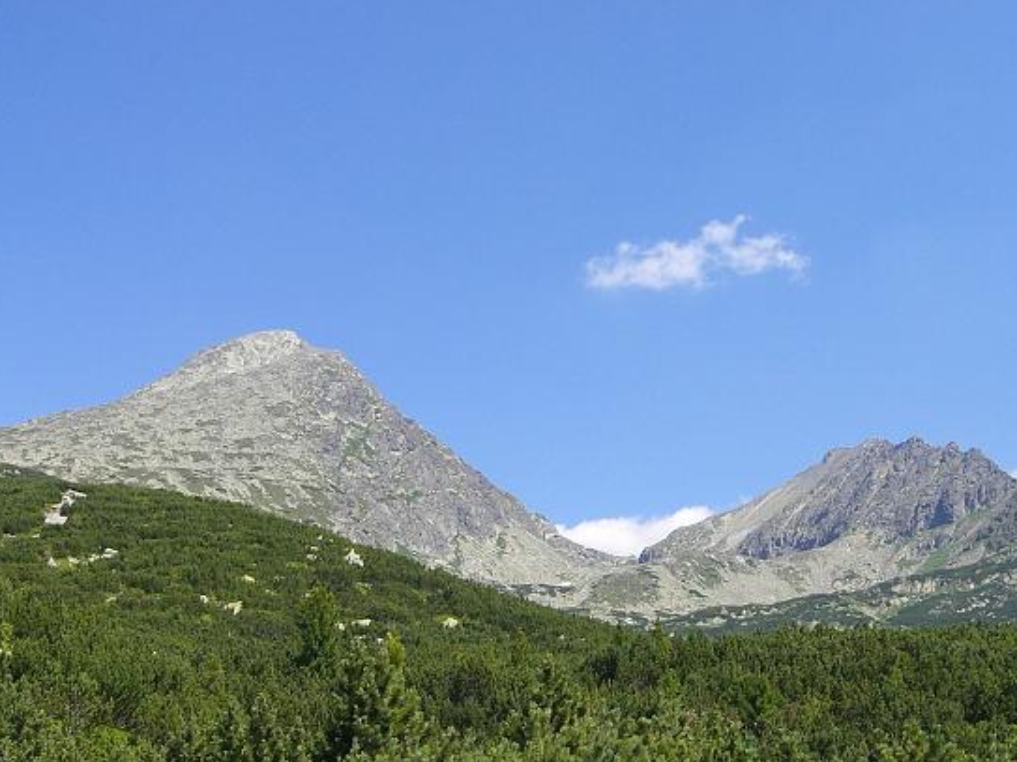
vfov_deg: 25.8
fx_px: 1645
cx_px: 526
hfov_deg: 34.4
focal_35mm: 56
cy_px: 554
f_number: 4.4
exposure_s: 1/500
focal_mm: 6.3
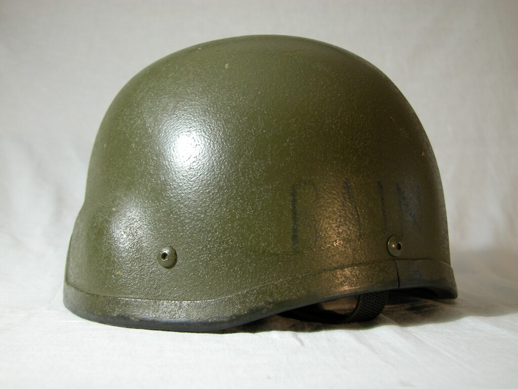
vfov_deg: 34.3
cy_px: 194
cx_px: 259
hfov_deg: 44.8
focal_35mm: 42
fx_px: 628
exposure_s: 1/5.4
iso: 100
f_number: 2.9
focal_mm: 10.7
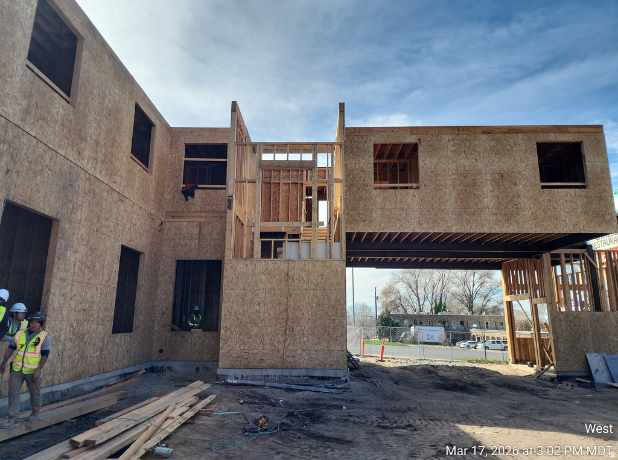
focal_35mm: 23
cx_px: 309
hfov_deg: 74.1
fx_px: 409
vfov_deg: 58.6
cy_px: 230
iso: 50
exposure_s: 1/615
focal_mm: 6.4
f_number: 1.8
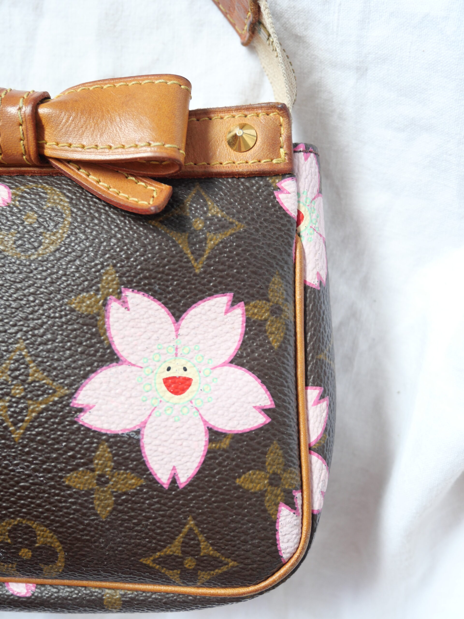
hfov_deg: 41.8
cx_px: 232
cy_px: 310
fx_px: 608
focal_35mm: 34
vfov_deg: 54.0
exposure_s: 1/60
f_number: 4
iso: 500
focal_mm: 17
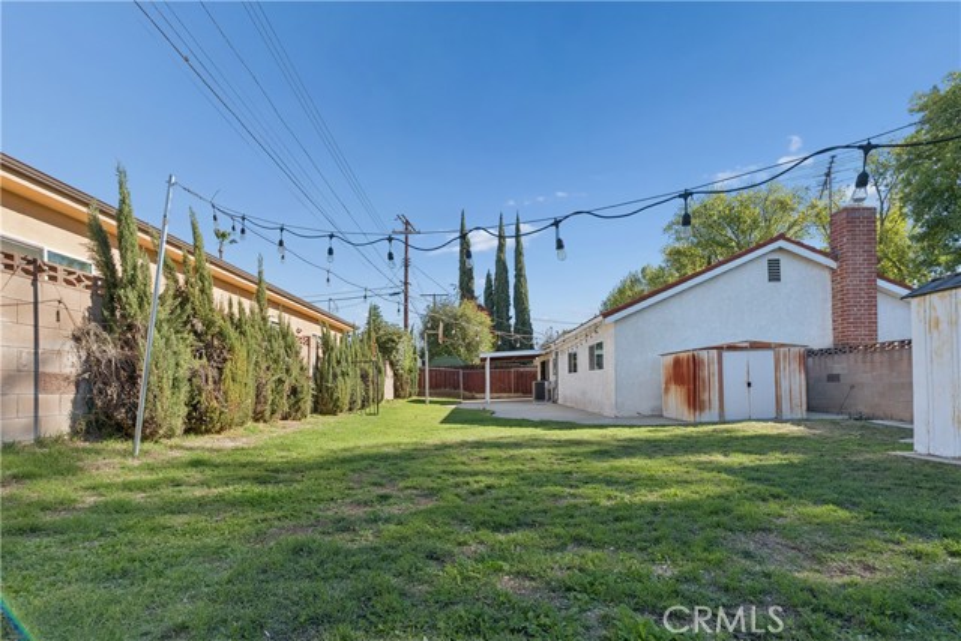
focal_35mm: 16
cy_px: 320
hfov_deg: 96.7
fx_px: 427
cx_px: 480
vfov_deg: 73.8
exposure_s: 1/250
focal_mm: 16
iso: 200
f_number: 8
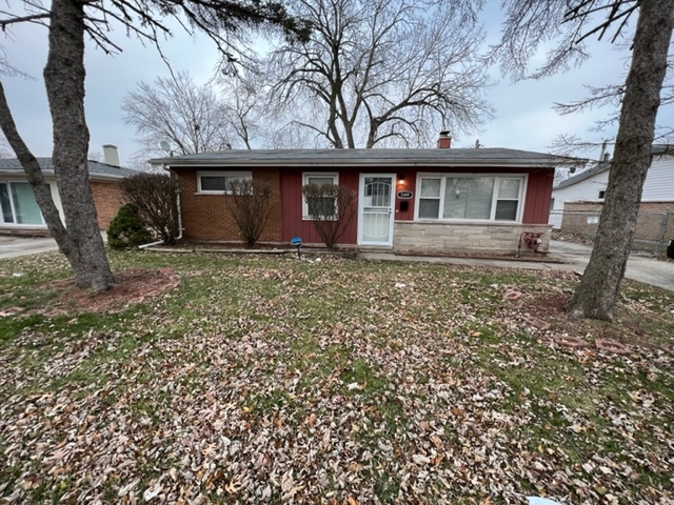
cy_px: 252
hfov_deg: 106.2
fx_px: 253
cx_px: 337
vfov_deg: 89.9
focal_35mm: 13
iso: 80
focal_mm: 1.57
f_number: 1.8
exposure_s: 1/99
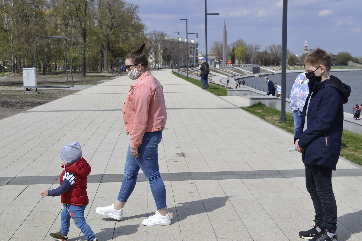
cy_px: 120
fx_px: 603
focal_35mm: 60
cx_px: 181
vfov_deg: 22.6
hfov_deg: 33.4
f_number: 9
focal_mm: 40
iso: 100
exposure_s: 1/320
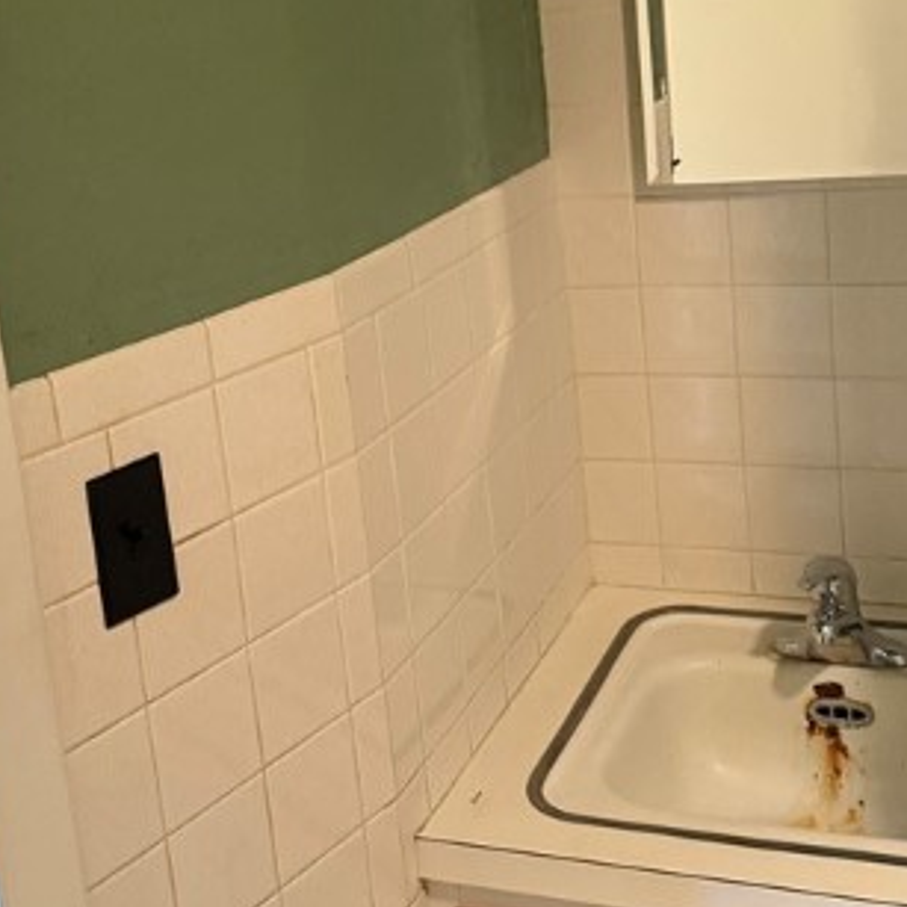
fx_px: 1571
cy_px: 304
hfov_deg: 32.2
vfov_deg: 31.9
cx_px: 446
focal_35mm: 53
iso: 640
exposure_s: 1/60
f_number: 1.78
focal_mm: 6.76
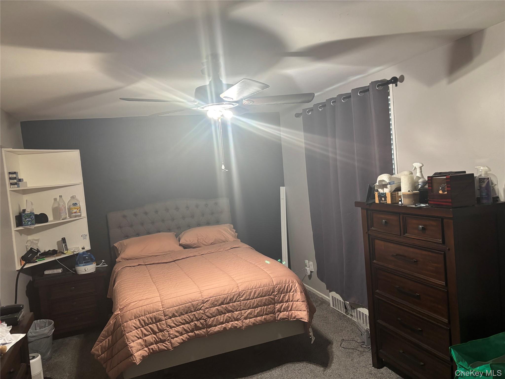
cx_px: 252
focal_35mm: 26
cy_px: 190
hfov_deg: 67.3
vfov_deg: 53.1
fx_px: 379
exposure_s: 1/60
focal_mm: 5.96
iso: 250
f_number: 1.6
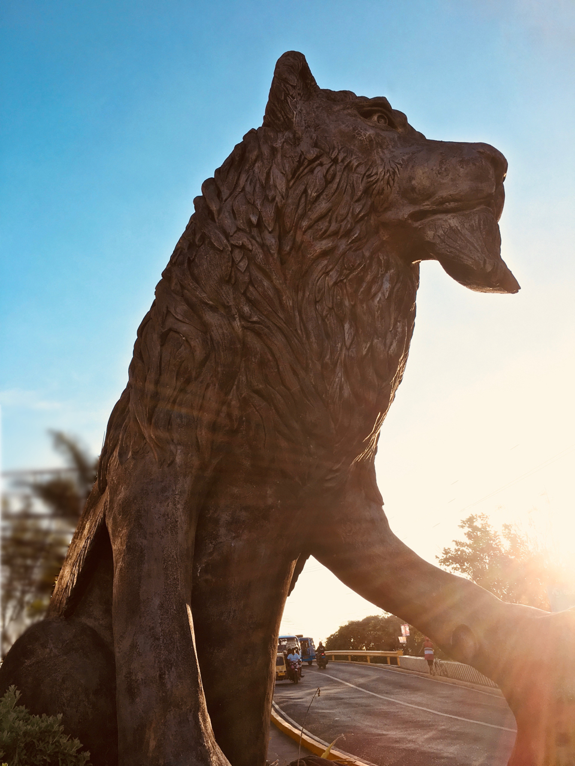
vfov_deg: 61.7
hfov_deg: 48.2
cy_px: 383
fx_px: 642
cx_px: 288
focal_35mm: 29
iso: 25
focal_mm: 4.15
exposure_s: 1/785
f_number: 2.2
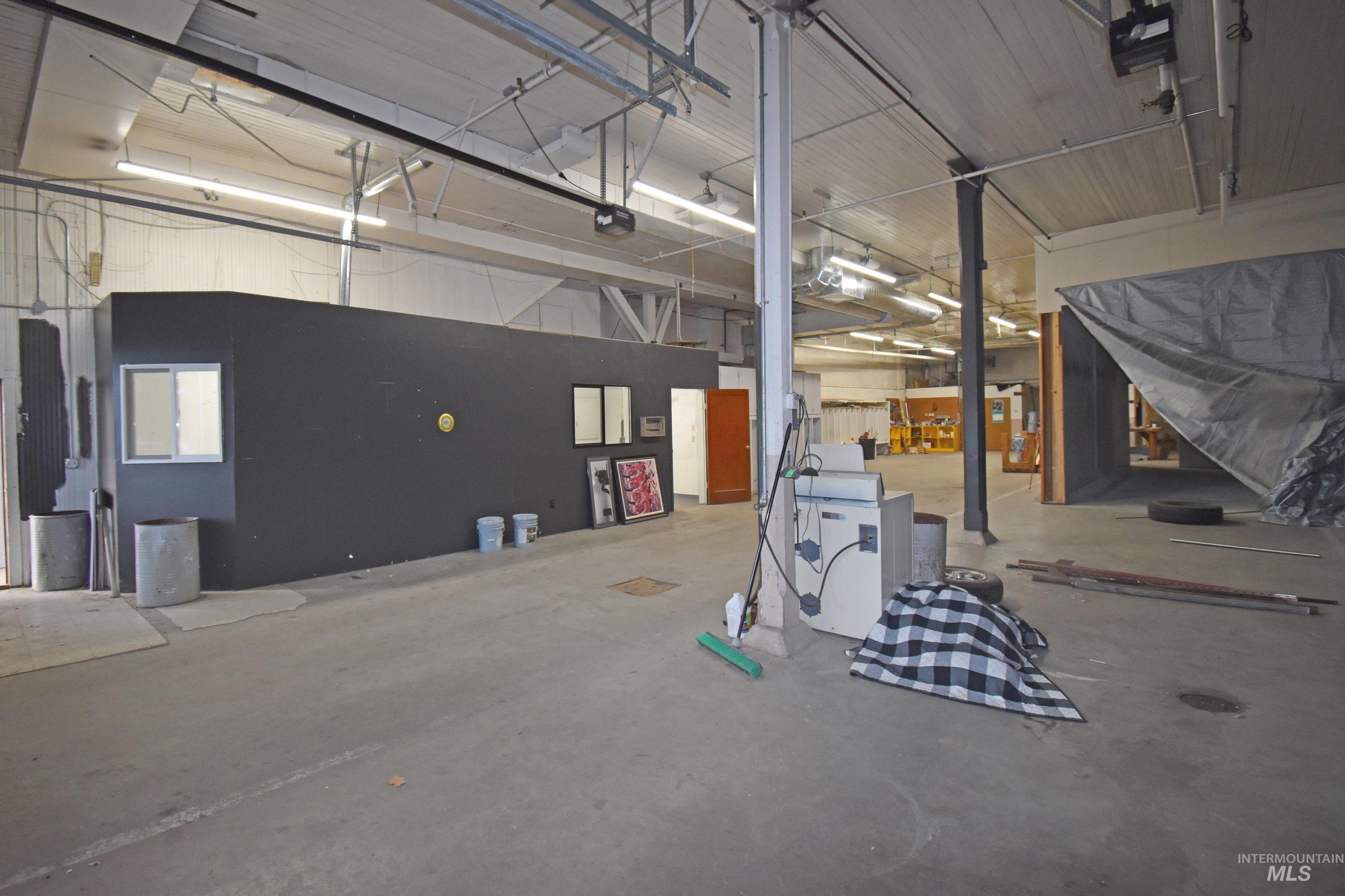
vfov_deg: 73.7
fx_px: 598
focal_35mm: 16
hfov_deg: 96.6
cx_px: 629
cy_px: 429
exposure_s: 1/100
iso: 800
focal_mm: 10
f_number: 5
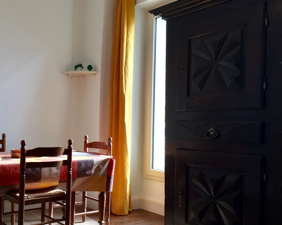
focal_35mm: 40
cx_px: 89
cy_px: 134
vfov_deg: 37.2
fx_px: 334
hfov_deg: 45.0
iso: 40
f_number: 2.2
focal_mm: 4.15
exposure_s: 1/100
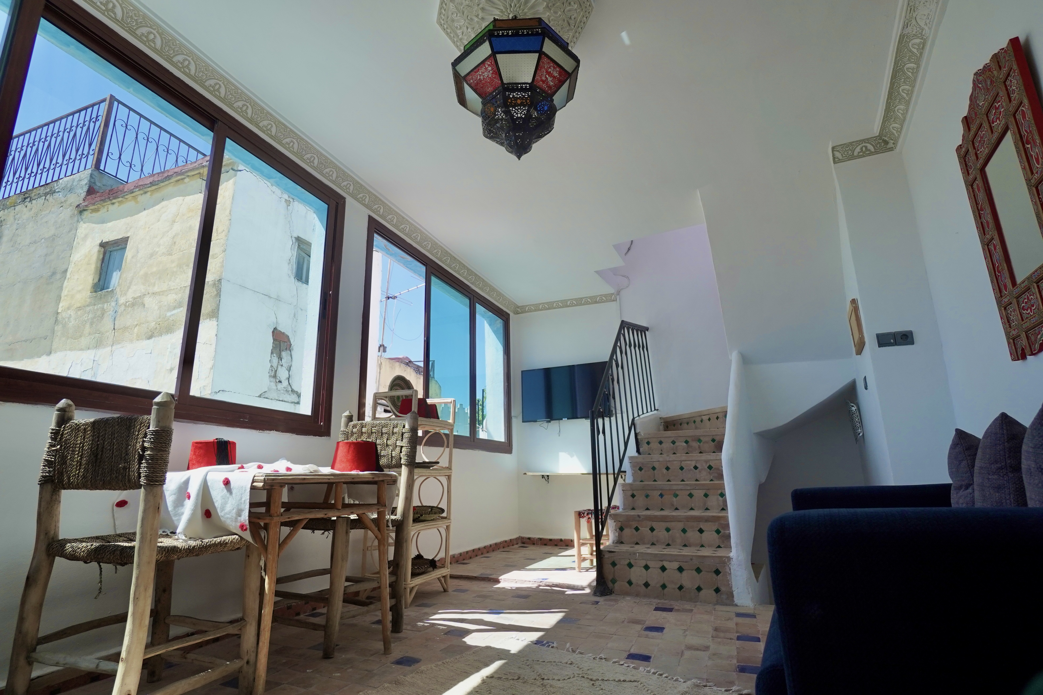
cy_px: 348
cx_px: 522
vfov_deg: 67.4
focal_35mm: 18
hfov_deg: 90.0
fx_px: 521
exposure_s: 1/800
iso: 400
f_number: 5.6
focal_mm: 12
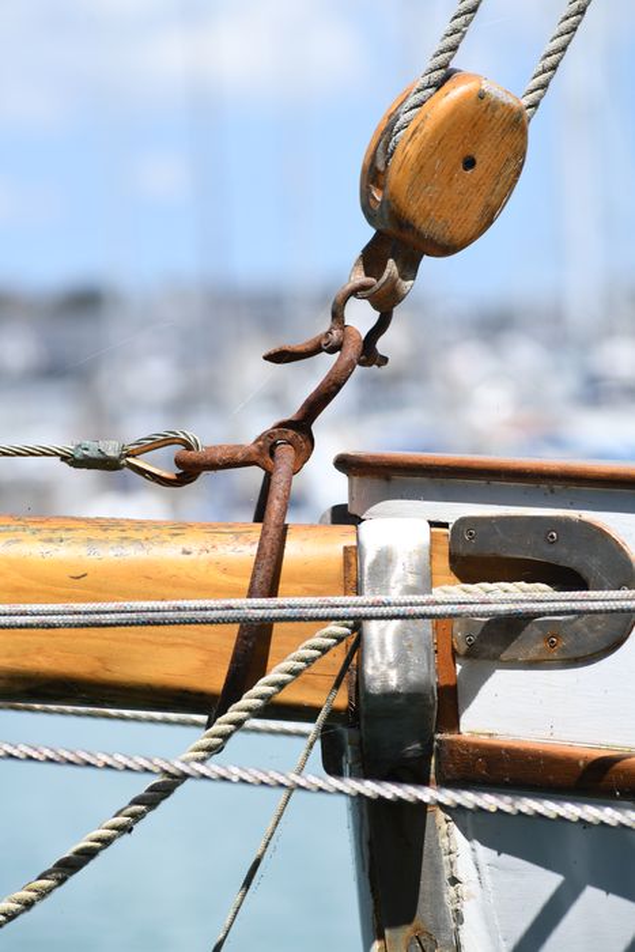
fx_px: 4760
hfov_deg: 7.6
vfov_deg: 11.4
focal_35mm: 180
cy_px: 476
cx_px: 318
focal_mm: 180
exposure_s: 1/250
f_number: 7.1
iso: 64
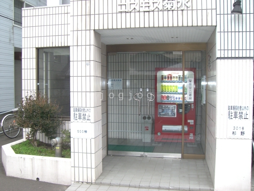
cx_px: 127
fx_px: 279
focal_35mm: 38
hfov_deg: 49.0
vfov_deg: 37.7
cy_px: 96
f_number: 2.7
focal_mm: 6.2
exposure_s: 1/160
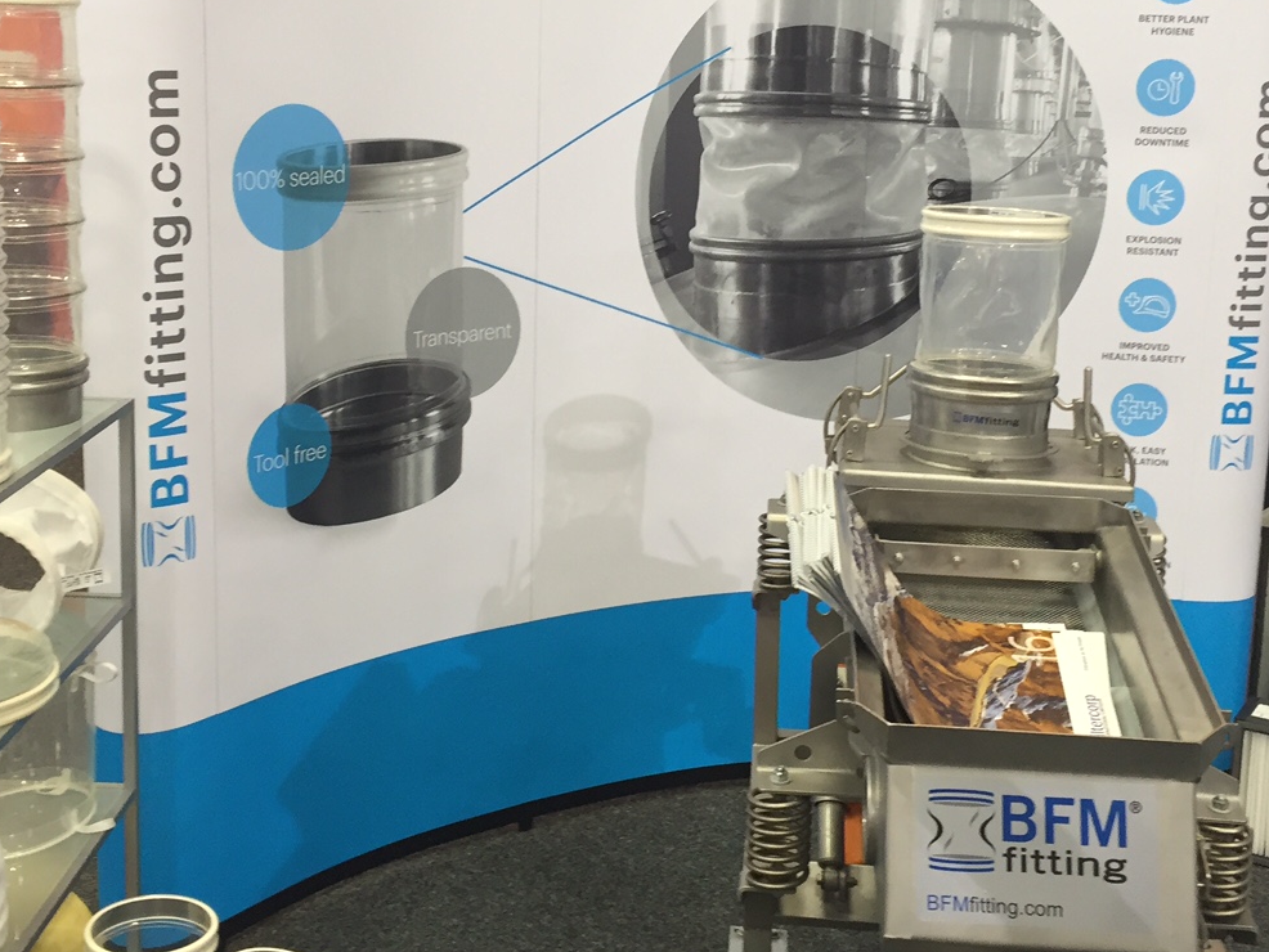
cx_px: 620
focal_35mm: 48
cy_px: 331
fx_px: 1760
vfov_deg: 30.1
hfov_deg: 39.6
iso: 100
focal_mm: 4.15
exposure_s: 1/33
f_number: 2.2
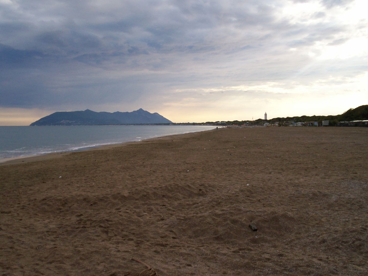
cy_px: 144
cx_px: 171
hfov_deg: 44.8
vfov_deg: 34.4
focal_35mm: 42
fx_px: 447
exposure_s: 1/411
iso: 100
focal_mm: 5.9
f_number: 4.5
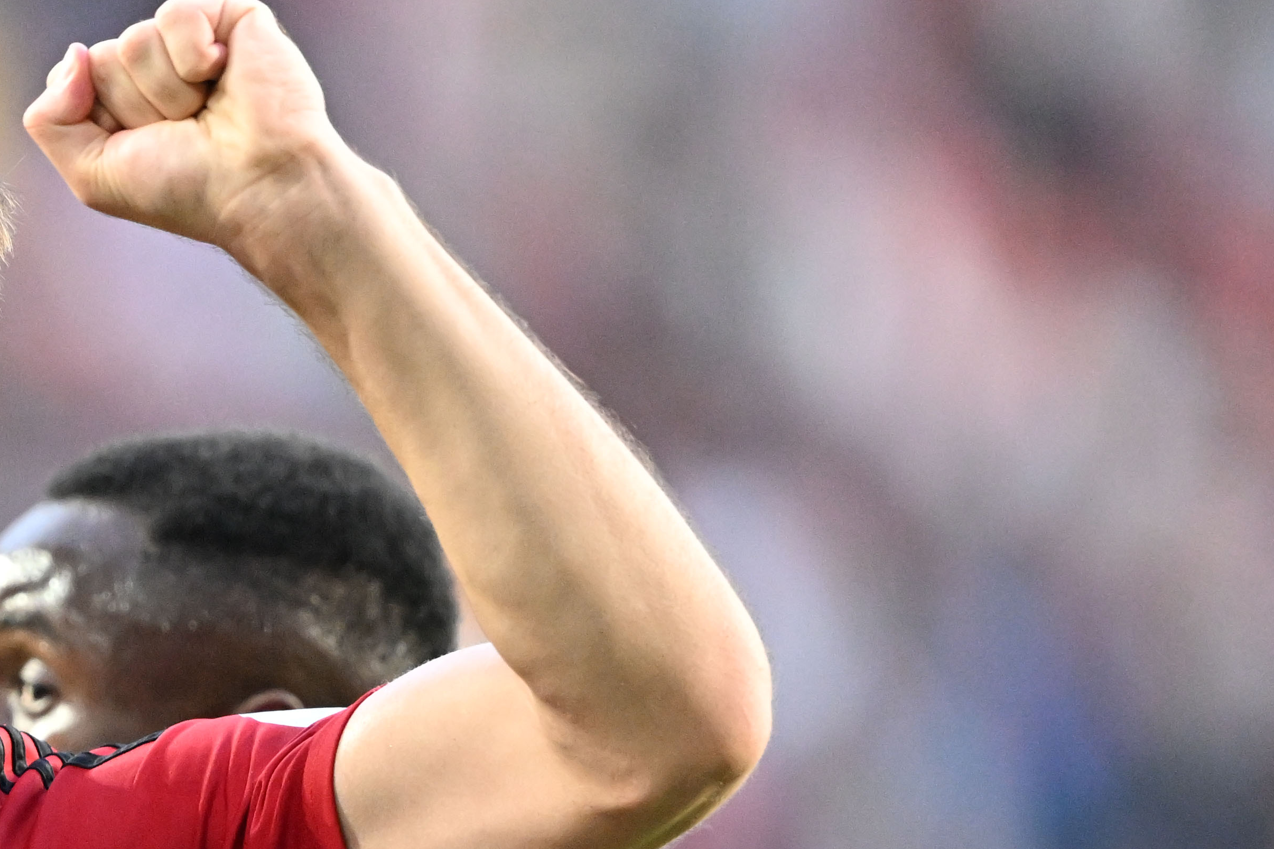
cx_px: -386
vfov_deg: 1.0
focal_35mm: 1370
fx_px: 48476
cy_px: 1029
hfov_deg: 1.5
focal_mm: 400
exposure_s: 1/1000
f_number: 2.8
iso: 4000
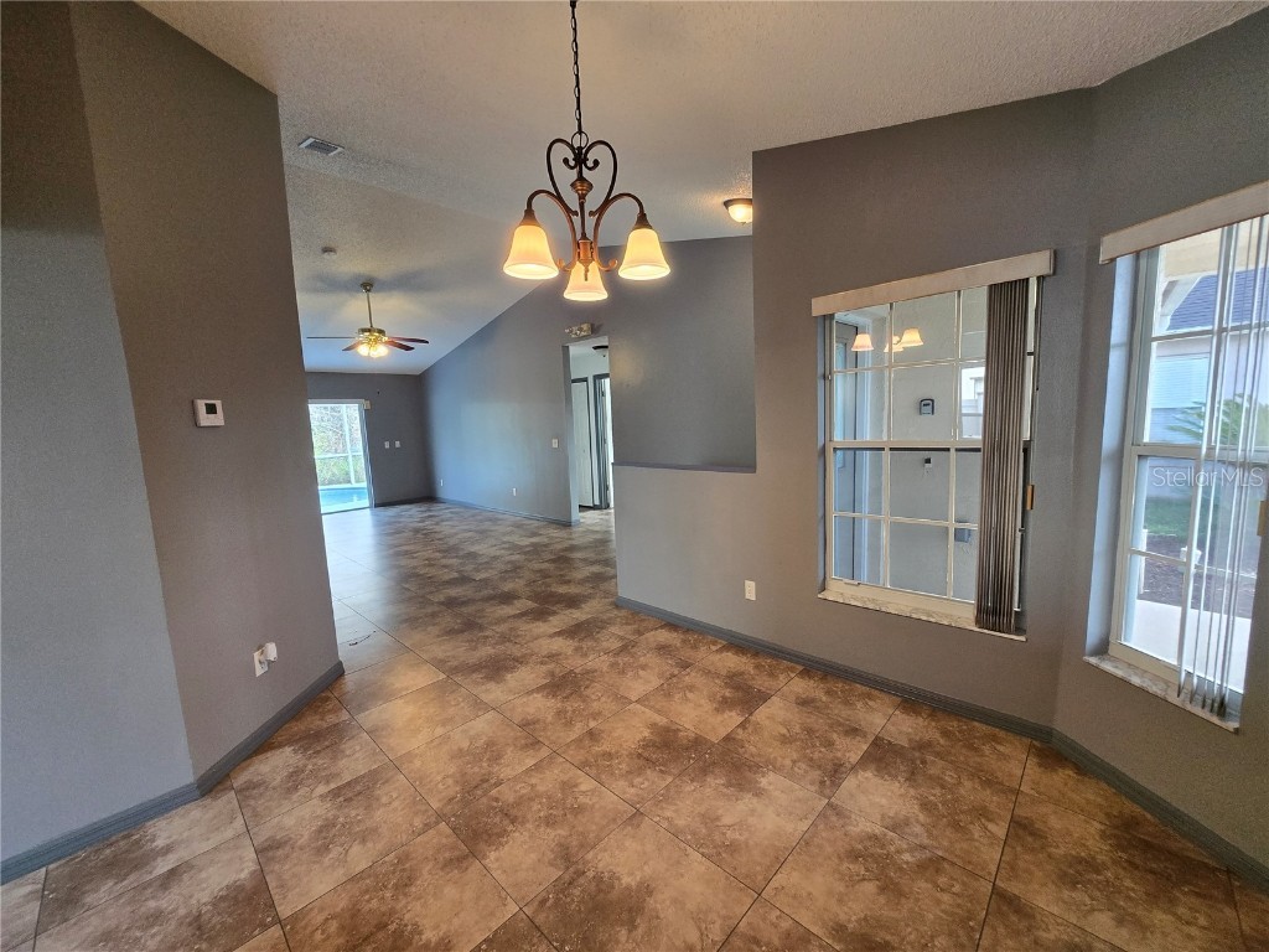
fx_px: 477
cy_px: 476
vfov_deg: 89.9
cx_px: 634
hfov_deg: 106.2
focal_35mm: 13
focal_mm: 1.7
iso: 200
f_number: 2.2
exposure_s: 1/60
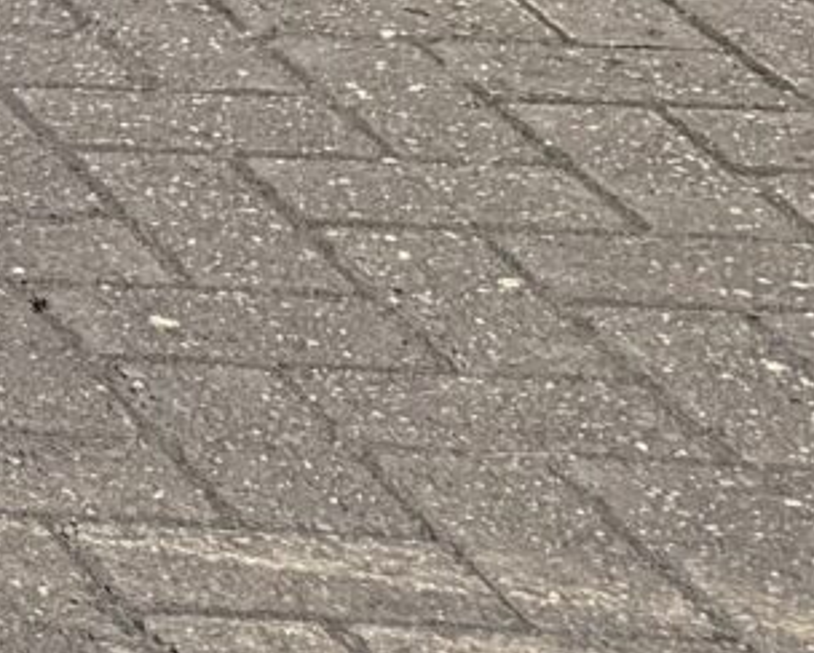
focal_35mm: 197
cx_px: -2458
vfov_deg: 7.5
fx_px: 4752
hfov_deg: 7.2
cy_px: -736
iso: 64
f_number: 1.78
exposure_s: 1/287
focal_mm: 6.76
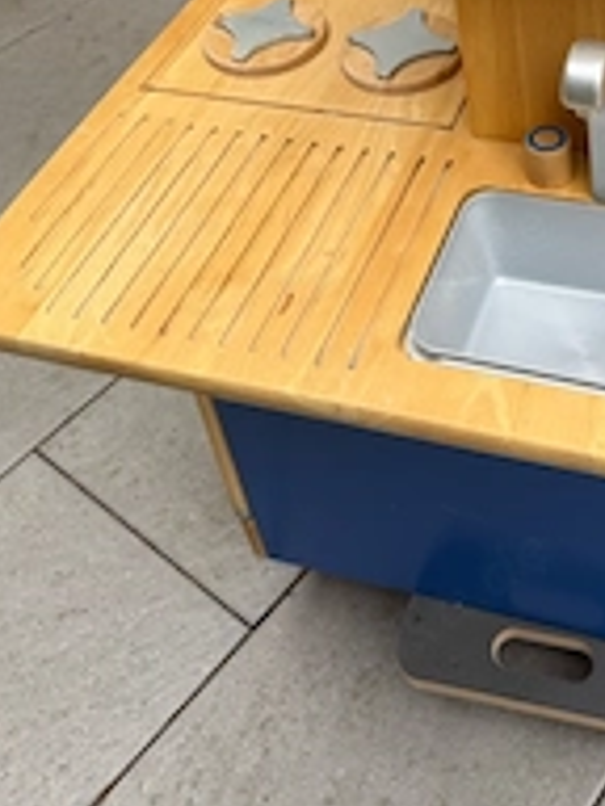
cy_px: 17
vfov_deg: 35.0
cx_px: 517
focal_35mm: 50
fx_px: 1165
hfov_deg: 28.2
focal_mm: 6.76
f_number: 1.78
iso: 80
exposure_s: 1/1018
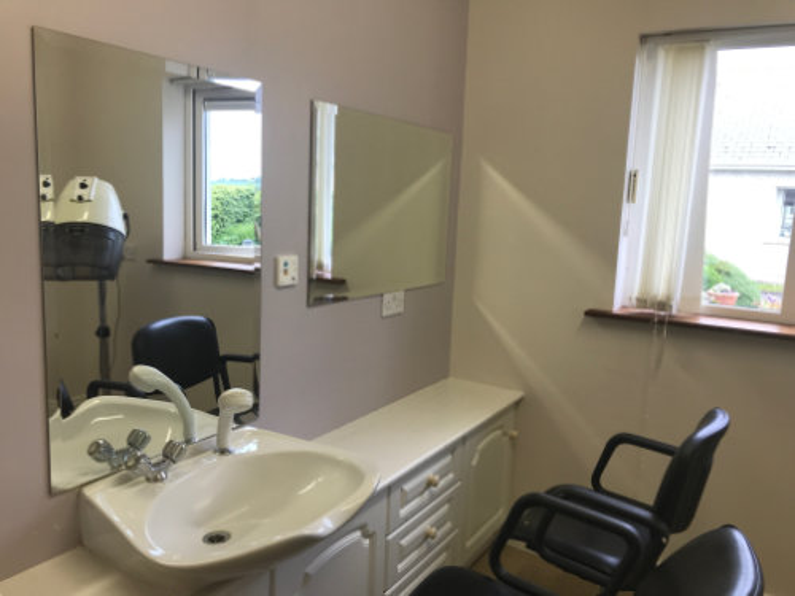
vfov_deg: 49.7
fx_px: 643
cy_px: 298
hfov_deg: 63.4
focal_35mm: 28
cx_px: 398
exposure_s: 1/50
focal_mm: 4
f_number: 1.8
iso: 25
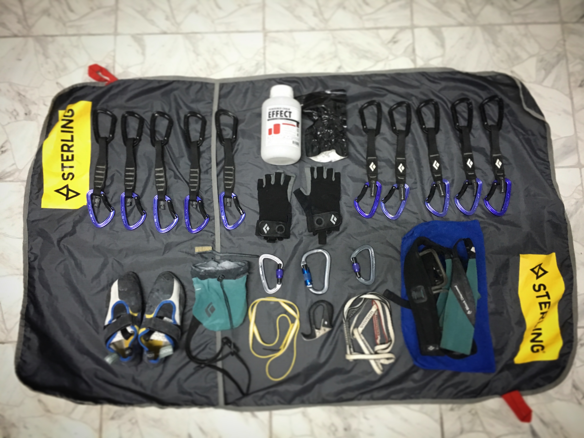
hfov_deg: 61.7
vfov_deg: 48.2
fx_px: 489
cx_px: 292
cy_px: 219
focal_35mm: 29
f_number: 2.2
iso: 500
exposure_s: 1/17
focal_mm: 4.15
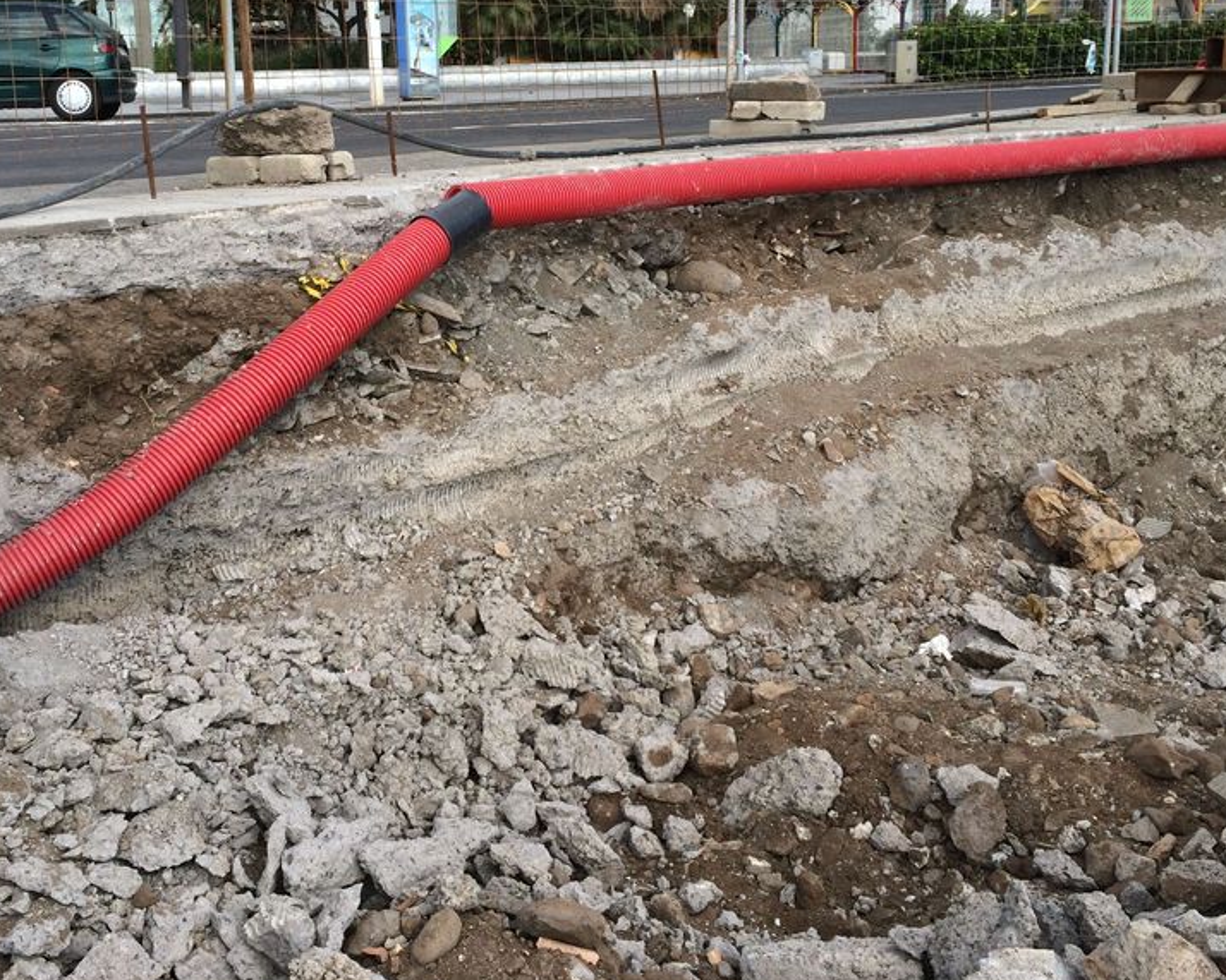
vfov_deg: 35.4
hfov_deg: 43.8
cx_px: 561
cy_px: 343
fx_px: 1524
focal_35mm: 42
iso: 32
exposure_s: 1/933
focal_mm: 4.12
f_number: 2.2
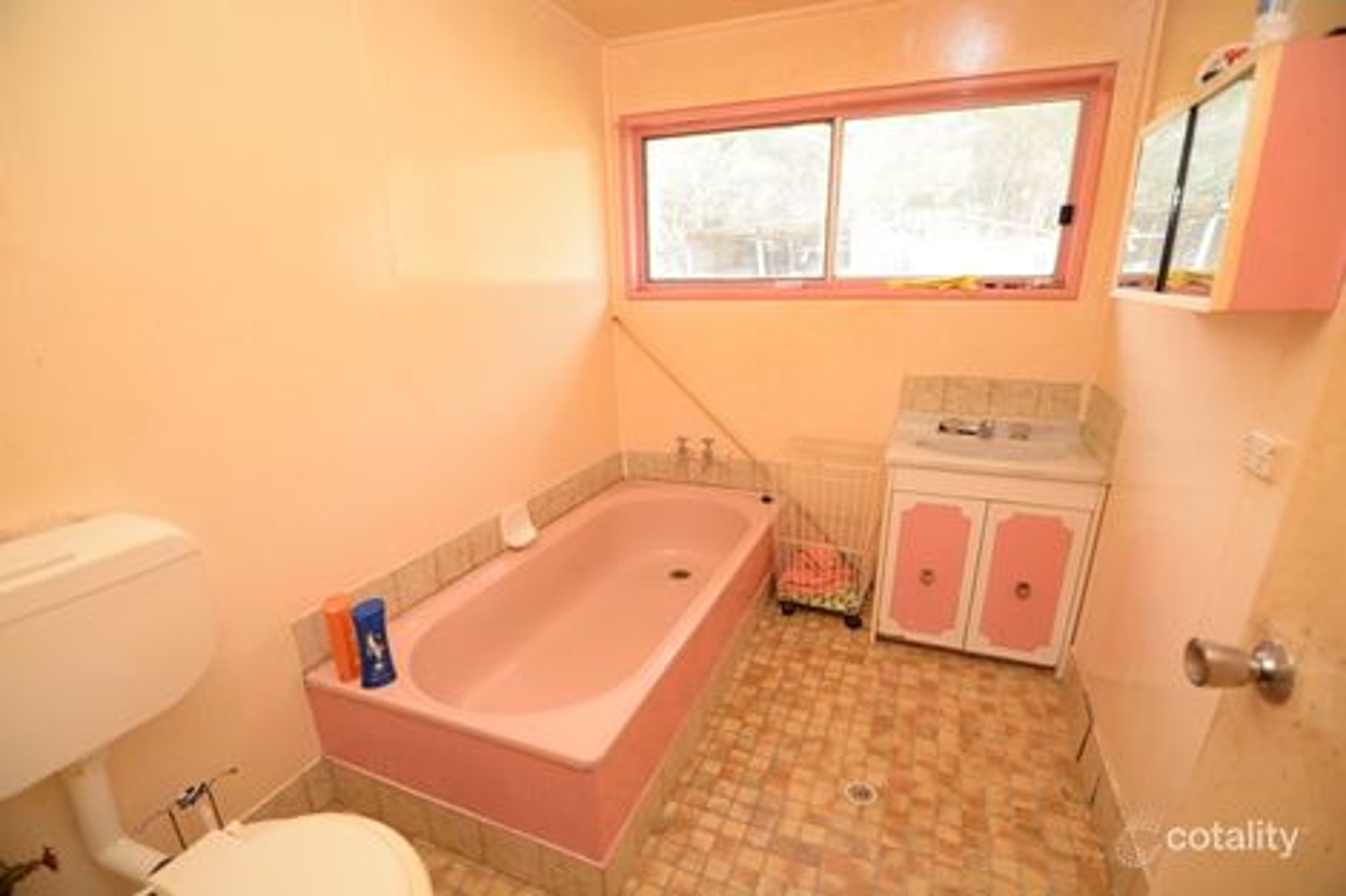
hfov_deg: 100.4
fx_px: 561
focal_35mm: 15
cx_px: 673
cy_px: 448
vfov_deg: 77.3
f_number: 3.5
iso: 200
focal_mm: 15
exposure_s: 1/125
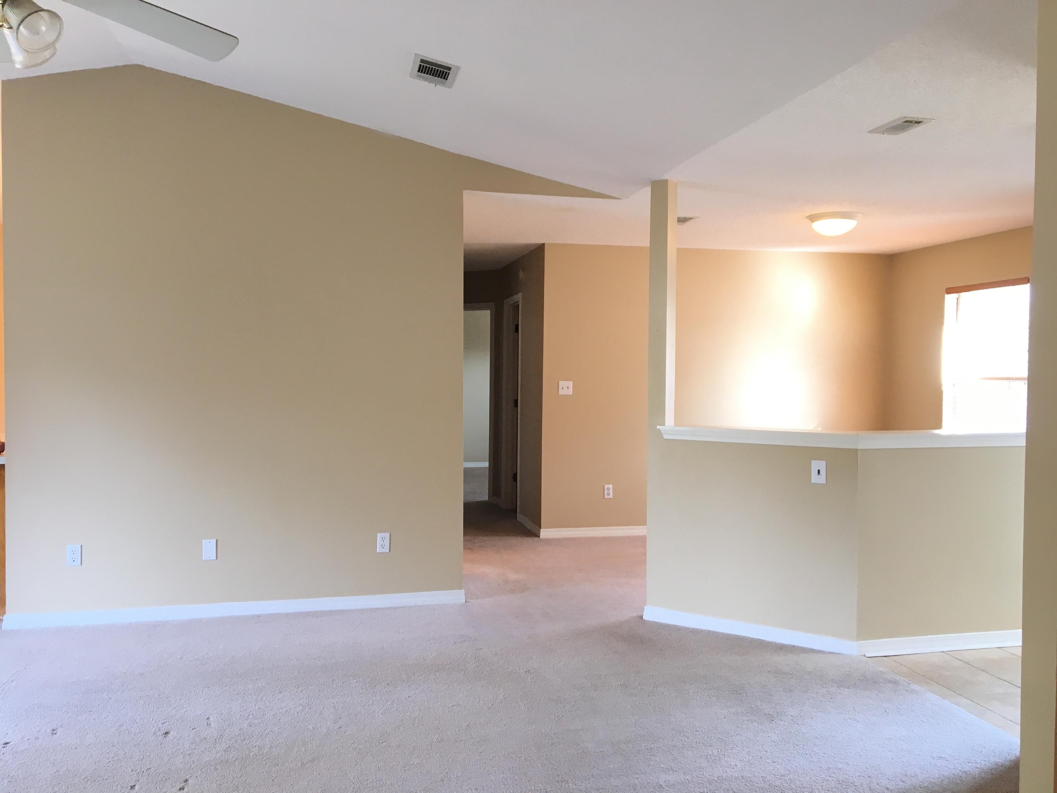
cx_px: 528
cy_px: 396
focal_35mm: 29
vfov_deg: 48.2
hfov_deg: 61.7
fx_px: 886
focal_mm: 4.15
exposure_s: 1/30
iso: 50
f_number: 2.2
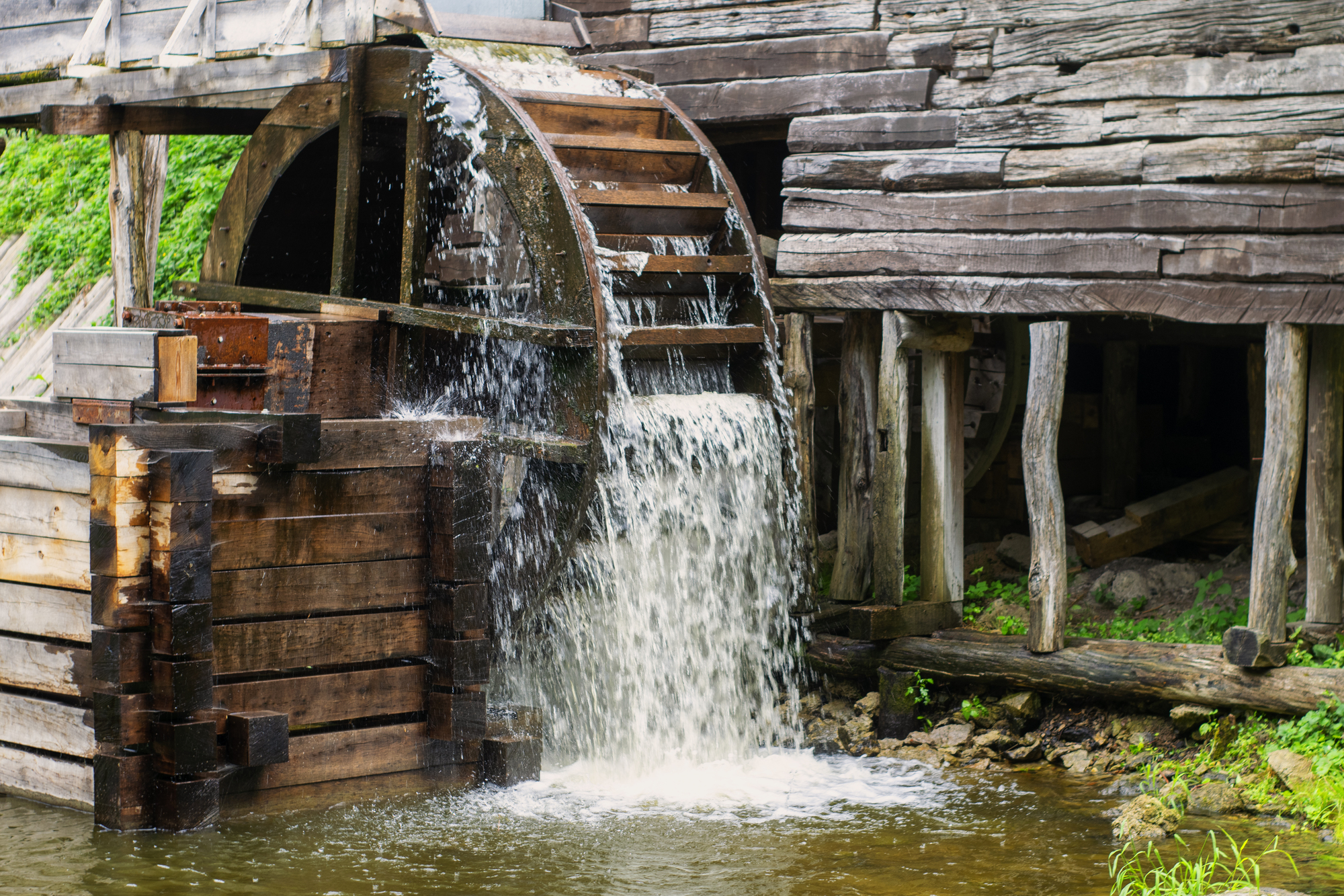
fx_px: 2800
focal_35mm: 75
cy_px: 448
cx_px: 672
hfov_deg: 27.0
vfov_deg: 18.2
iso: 100
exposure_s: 1/125
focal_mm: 50
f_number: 4
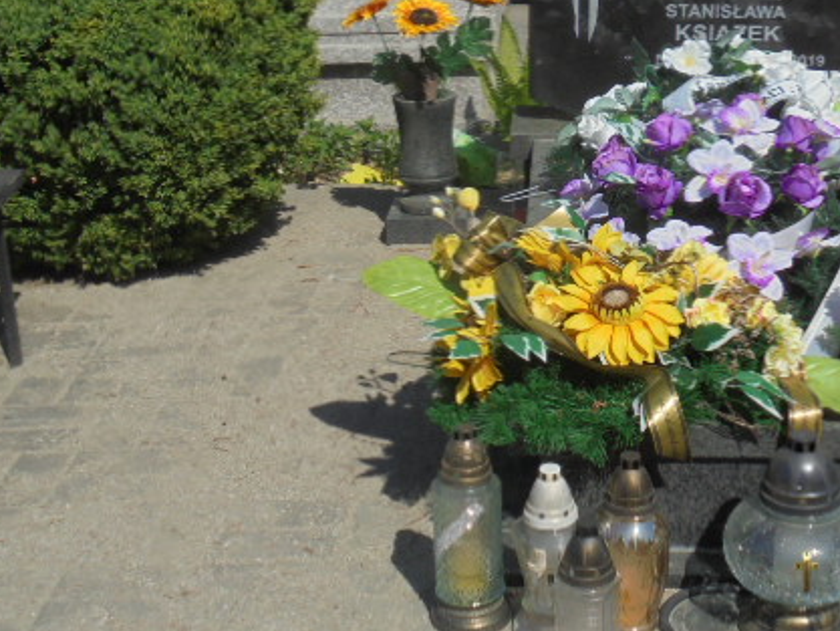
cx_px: 598
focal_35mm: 66
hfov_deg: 29.1
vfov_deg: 22.2
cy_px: 200
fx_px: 1602
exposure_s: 1/1000
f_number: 4.5
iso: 100
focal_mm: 7.8
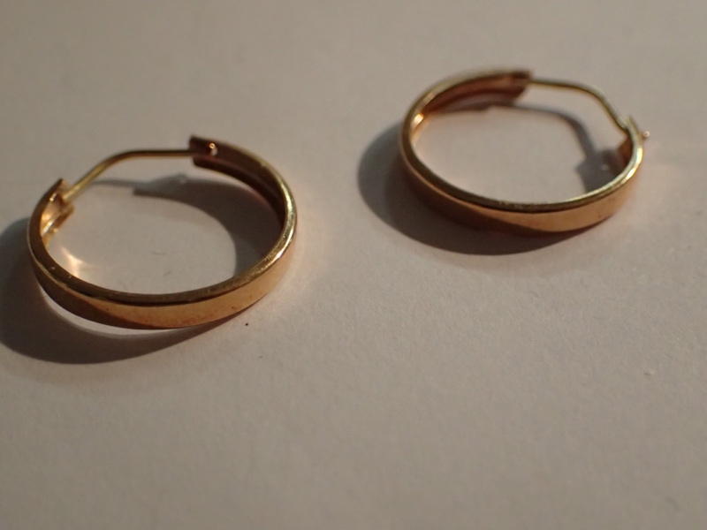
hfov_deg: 33.8
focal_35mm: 57
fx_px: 1164
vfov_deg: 25.7
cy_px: 265
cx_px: 354
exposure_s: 1/80
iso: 800
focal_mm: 10.29
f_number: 3.5
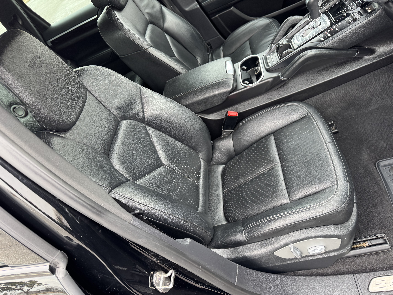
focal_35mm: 24
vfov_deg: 56.8
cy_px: 148
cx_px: 196
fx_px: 272
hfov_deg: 71.6
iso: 160
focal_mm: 6.76
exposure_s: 1/121
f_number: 1.78
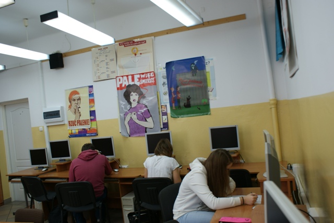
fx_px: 279
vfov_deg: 43.7
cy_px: 112
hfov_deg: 61.9
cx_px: 167
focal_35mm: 30
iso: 100
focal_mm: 20
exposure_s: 1/30
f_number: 4
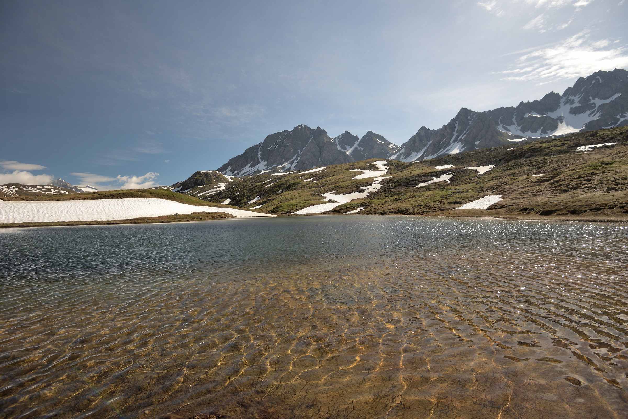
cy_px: 210
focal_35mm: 16
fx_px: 279
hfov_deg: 96.7
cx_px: 314
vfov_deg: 73.8
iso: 100
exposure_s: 1/200
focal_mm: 16
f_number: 7.1
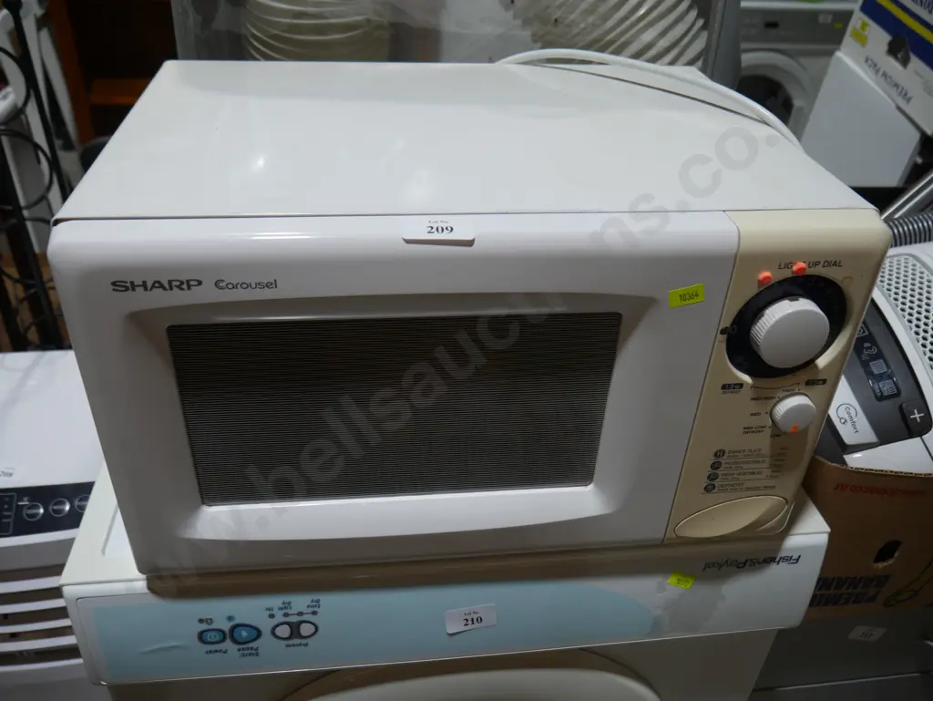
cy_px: 350
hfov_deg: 63.4
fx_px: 755
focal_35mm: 28
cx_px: 466
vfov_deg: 49.8
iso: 200
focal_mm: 14
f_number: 4
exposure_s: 1/160
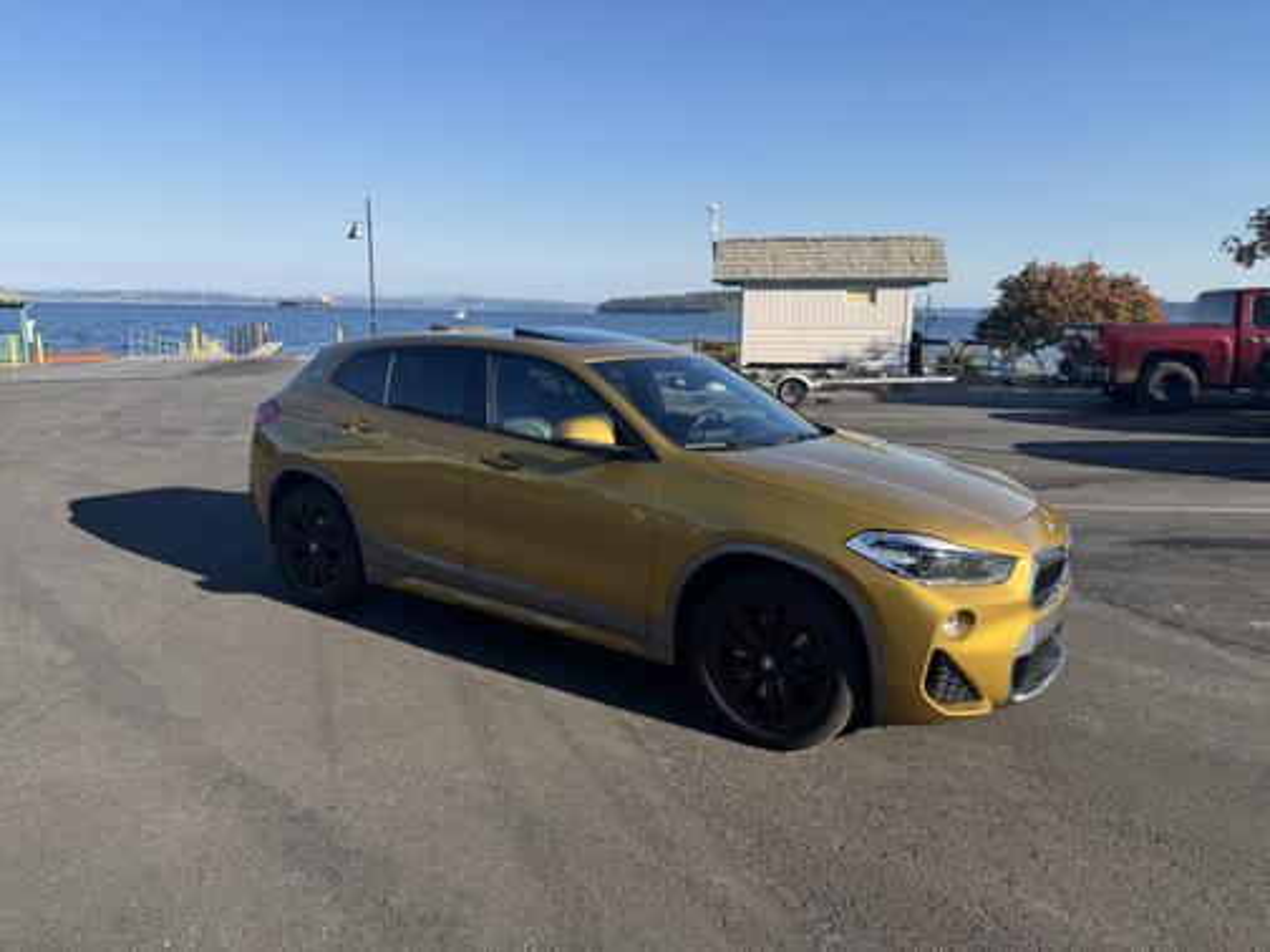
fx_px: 881
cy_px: 476
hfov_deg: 71.6
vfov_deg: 56.8
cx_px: 635
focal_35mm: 24
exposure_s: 1/3759
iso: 80
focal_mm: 6.76
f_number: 1.78
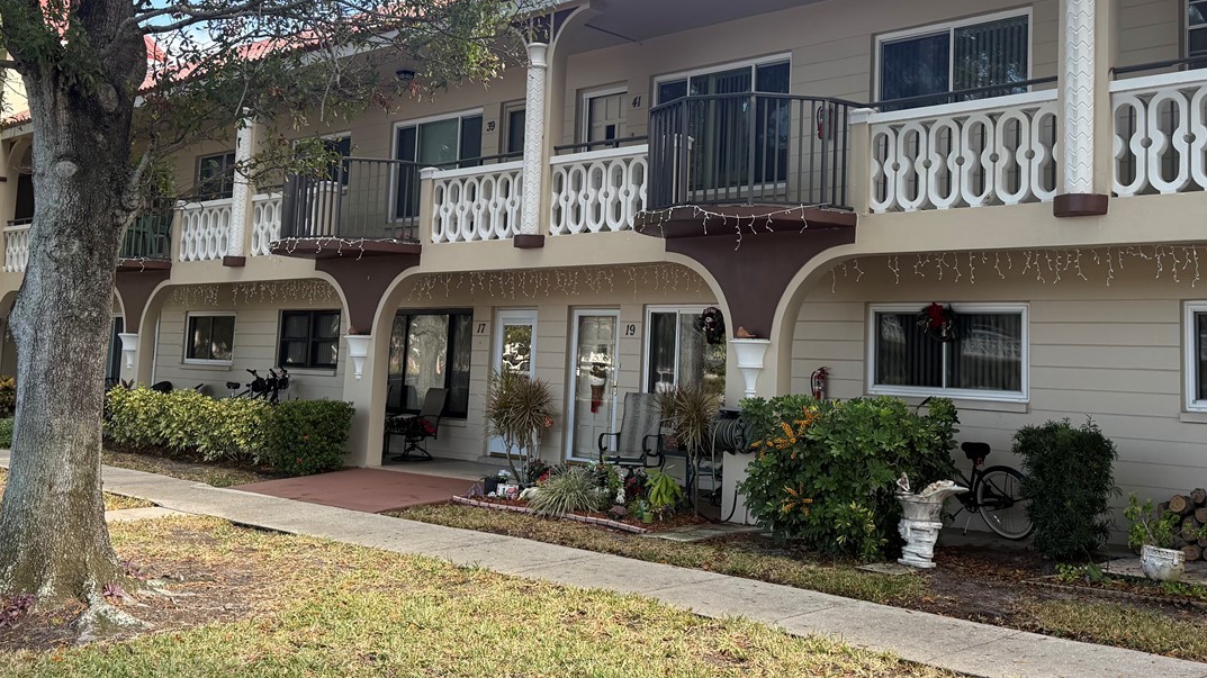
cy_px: 227
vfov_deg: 30.2
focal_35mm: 39
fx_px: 1248
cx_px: 691
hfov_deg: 51.4
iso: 100
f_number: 1.78
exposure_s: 1/1192
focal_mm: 6.76
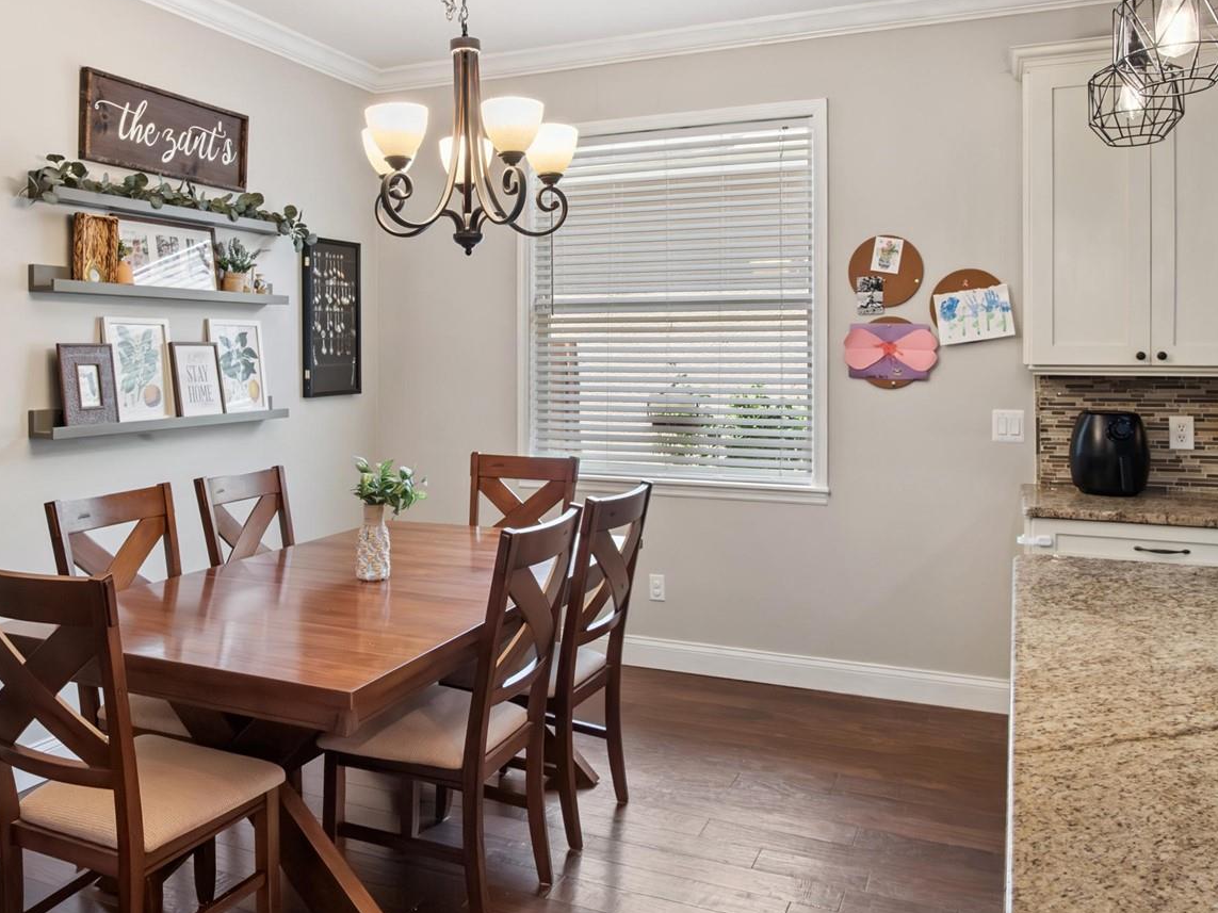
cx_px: 538
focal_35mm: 28
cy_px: 355
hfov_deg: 63.3
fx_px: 985
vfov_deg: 49.4
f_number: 4.5
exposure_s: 1/60
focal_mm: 10
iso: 800
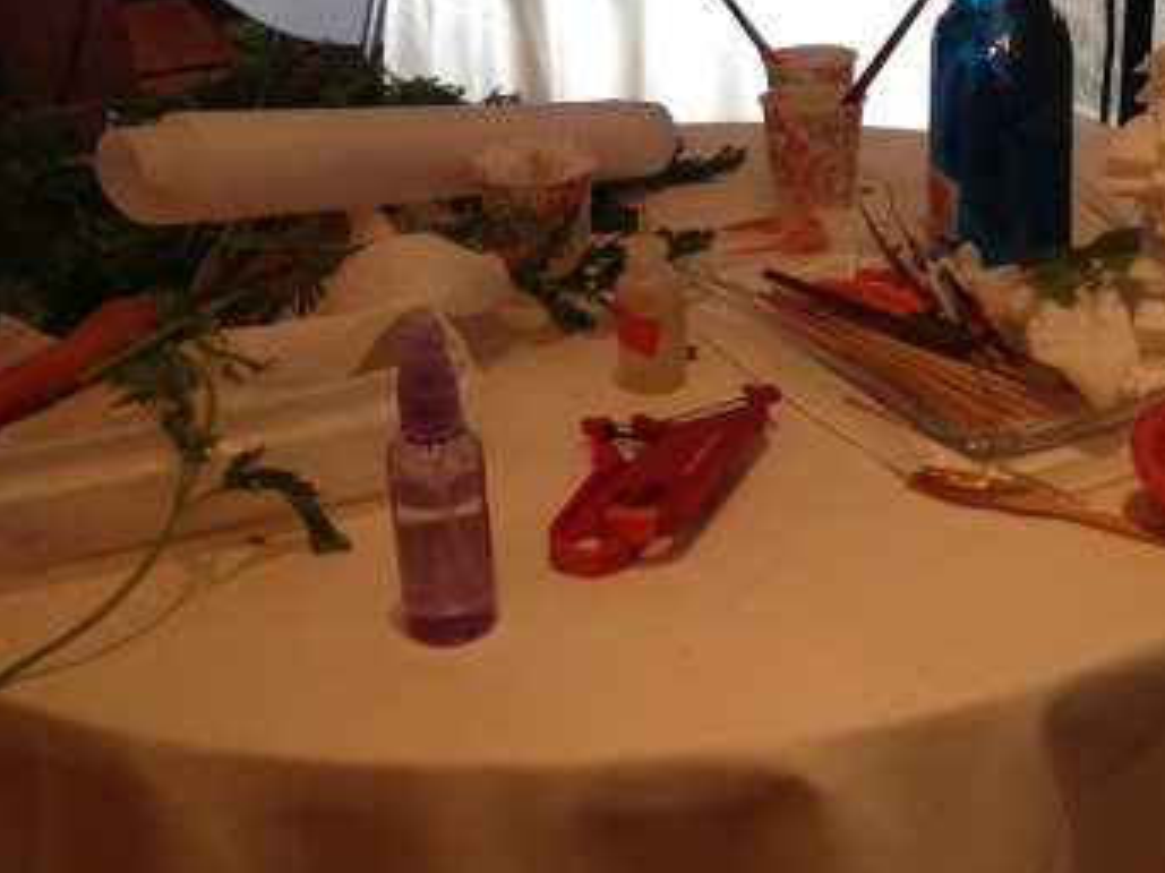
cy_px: 297
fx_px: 1716
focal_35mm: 51
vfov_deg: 28.4
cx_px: 679
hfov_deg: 37.4
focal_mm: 4.28
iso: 125
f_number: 2.4
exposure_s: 1/20
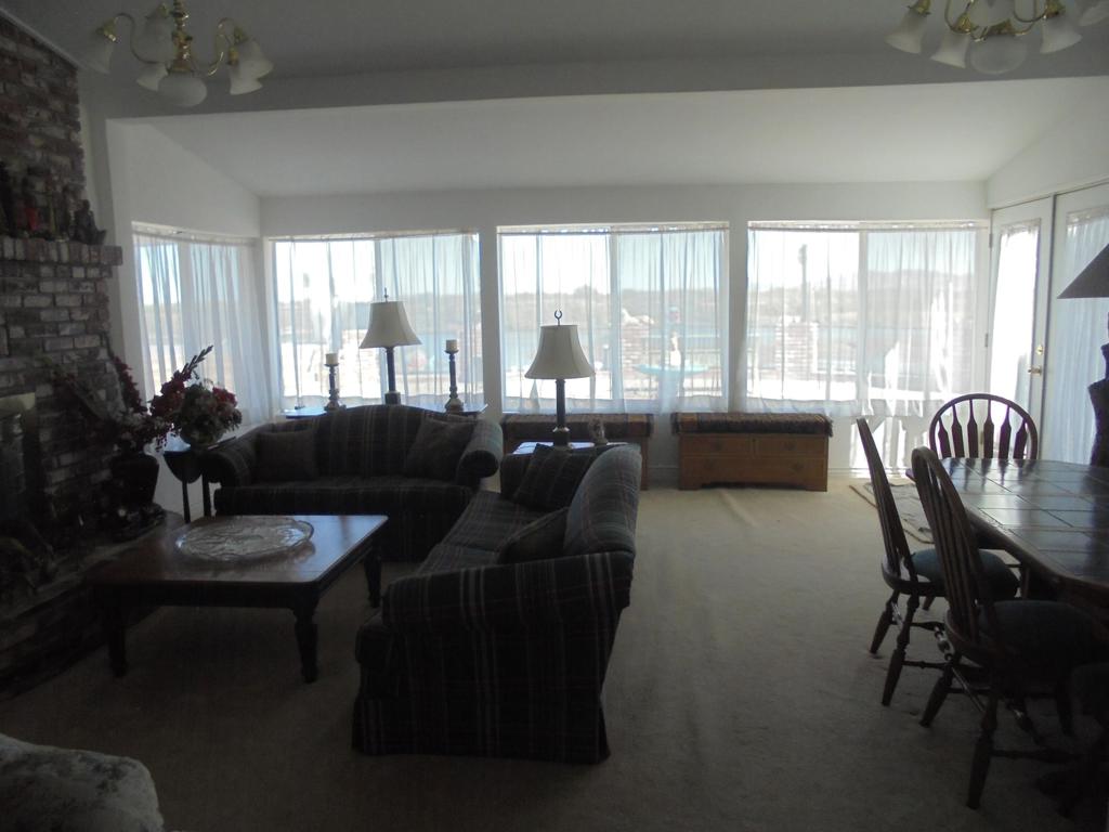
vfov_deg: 53.1
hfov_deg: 67.3
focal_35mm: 26
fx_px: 833
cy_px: 416
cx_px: 554
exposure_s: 1/250
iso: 250
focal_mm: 4.6
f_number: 3.5
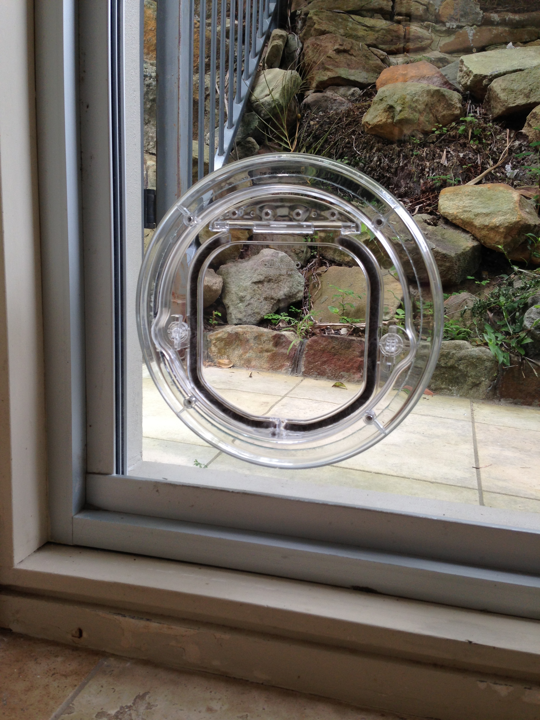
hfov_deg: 42.9
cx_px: 270
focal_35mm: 33
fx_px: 686
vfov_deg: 55.4
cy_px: 360
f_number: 2.4
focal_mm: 4.13
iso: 50
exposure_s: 1/60
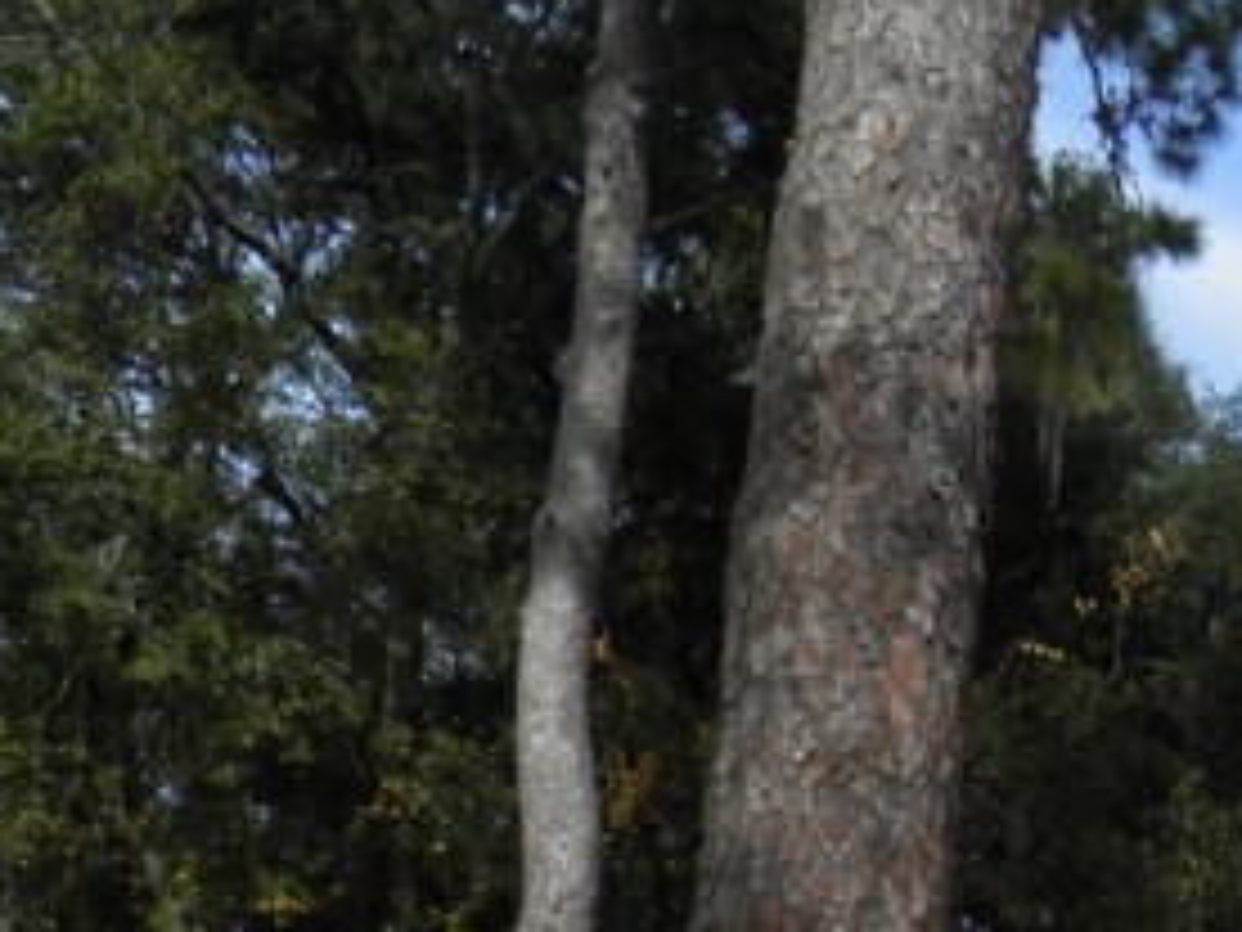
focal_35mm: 104
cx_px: 1431
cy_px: 1472
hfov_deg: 18.1
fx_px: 3731
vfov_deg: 13.3
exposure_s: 1/250
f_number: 5.7
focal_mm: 4.9
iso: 50
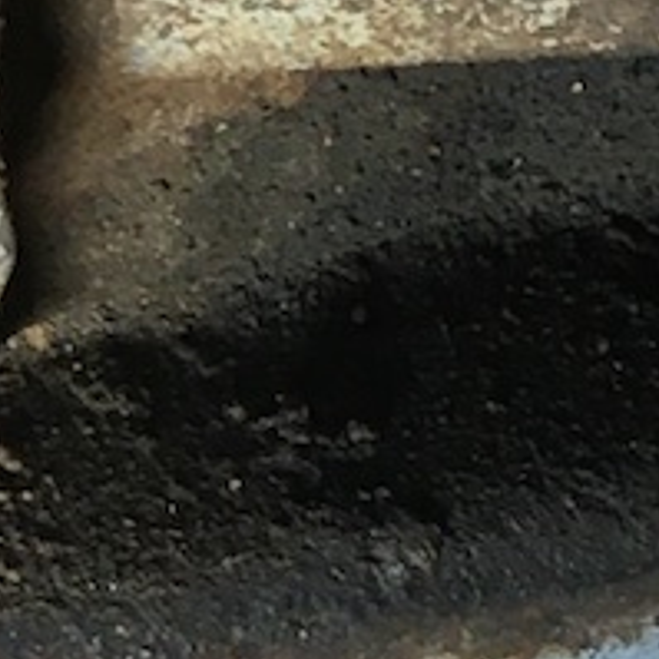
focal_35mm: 247
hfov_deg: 7.1
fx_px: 5320
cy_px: 470
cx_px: -26
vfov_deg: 7.1
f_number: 2.2
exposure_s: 1/33
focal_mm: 4.15
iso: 64
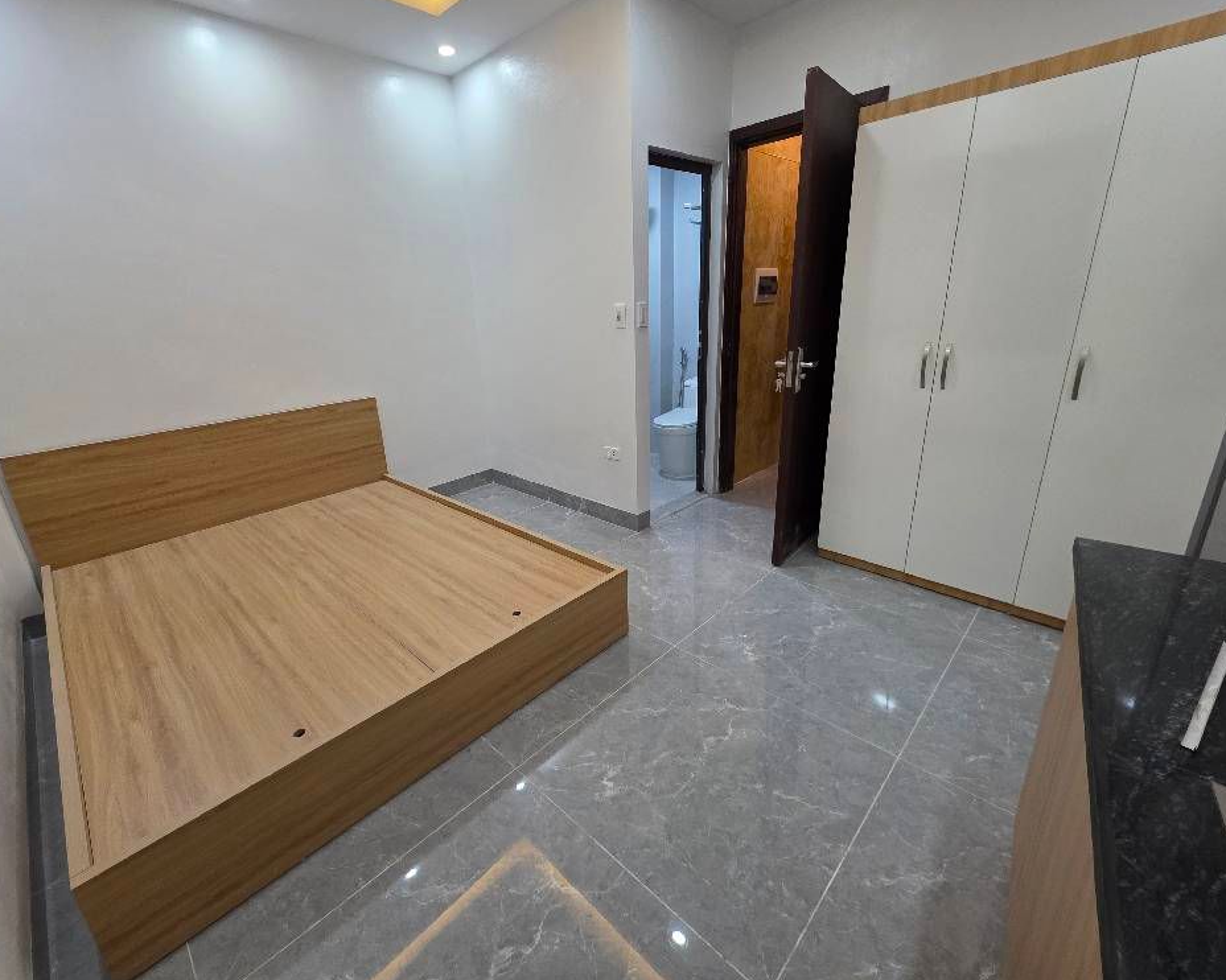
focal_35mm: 14
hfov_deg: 100.6
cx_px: 576
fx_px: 508
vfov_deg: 87.9
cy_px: 477
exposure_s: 1/101
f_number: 1.9
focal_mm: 2.2
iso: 200
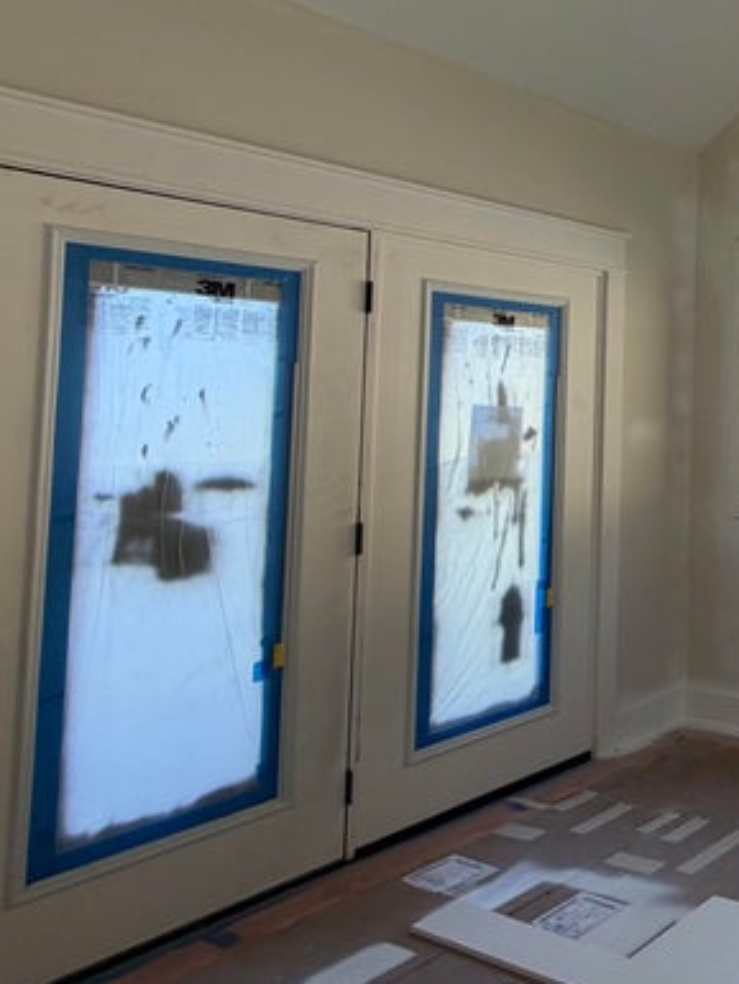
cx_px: 1006
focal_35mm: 31
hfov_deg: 31.9
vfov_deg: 57.5
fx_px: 882
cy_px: 363
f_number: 2.2
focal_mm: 2.22
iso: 100
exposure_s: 1/120
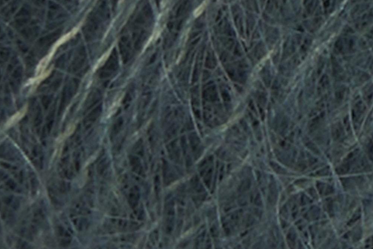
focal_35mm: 348
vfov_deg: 3.9
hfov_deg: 5.7
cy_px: -433
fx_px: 3606
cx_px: 925
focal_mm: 58
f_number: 11
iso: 200
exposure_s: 1/125
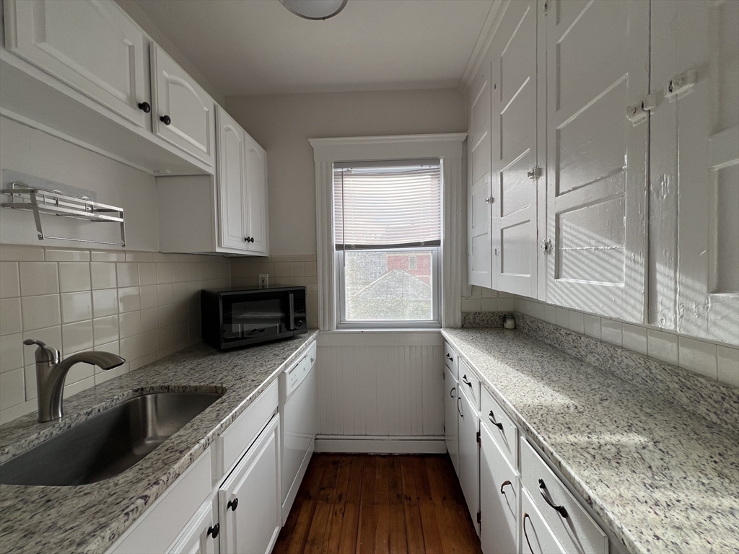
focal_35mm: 13
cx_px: 370
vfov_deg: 89.9
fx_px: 278
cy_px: 277
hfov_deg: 106.2
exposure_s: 1/253
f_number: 1.8
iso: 32
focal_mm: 1.57
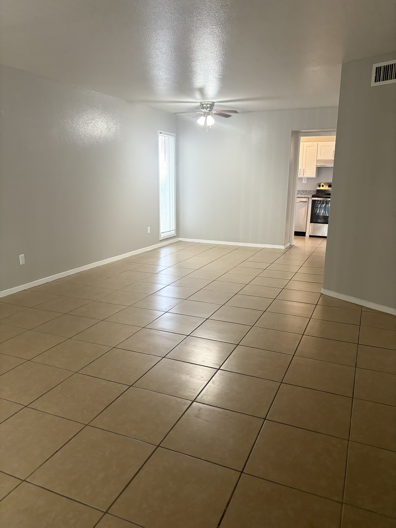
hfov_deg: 53.1
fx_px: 397
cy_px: 264
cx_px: 198
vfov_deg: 67.3
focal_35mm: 26
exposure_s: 1/60
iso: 200
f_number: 1.6
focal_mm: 5.96
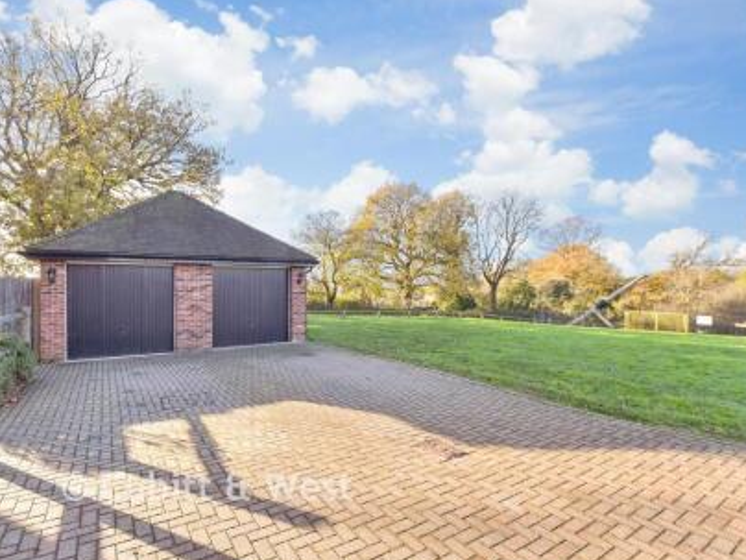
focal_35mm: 17
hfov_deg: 90.9
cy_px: 286
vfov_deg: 74.7
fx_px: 366
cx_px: 347
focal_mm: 10
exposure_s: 1/250
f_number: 8
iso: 400
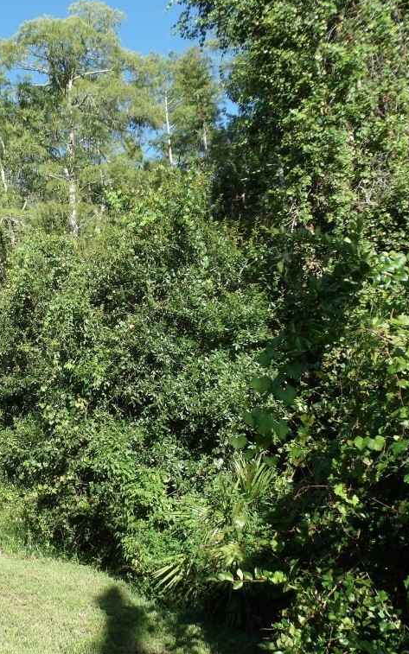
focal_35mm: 33
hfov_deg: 36.6
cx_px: 66
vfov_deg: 58.1
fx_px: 589
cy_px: 323
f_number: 4.1
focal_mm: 4.2
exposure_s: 1/268
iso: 100
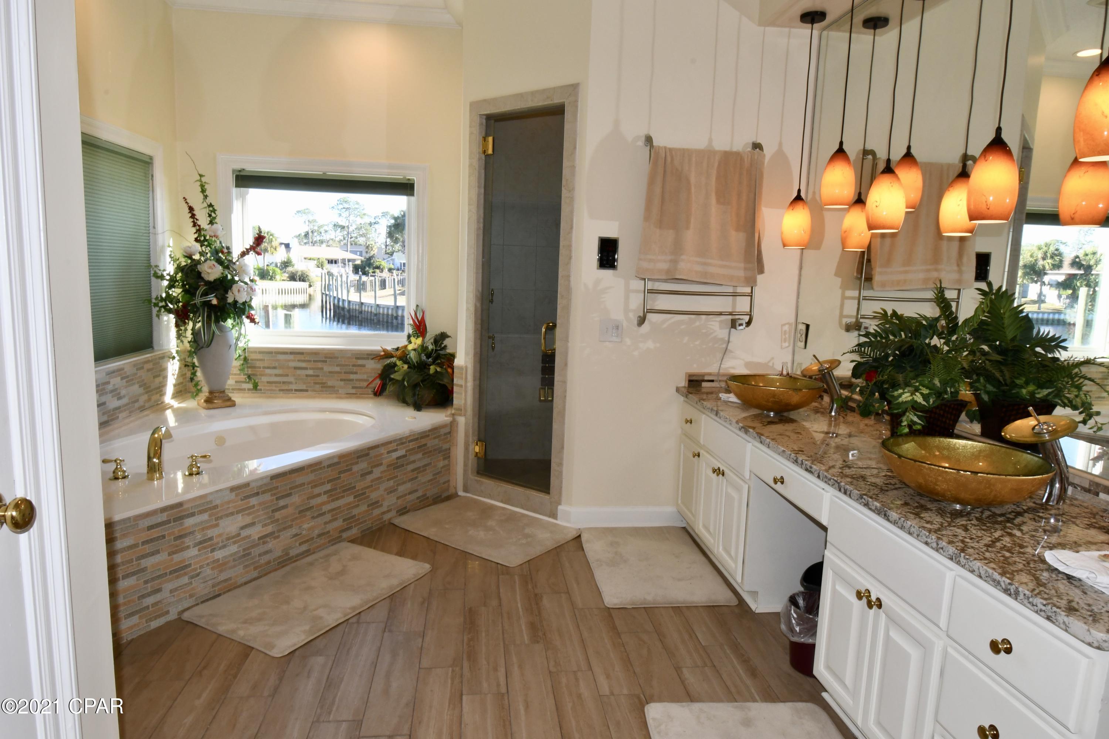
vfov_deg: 59.5
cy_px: 370
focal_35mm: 21
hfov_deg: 81.2
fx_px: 647
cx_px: 554
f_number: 22
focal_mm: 14
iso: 640
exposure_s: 1/20
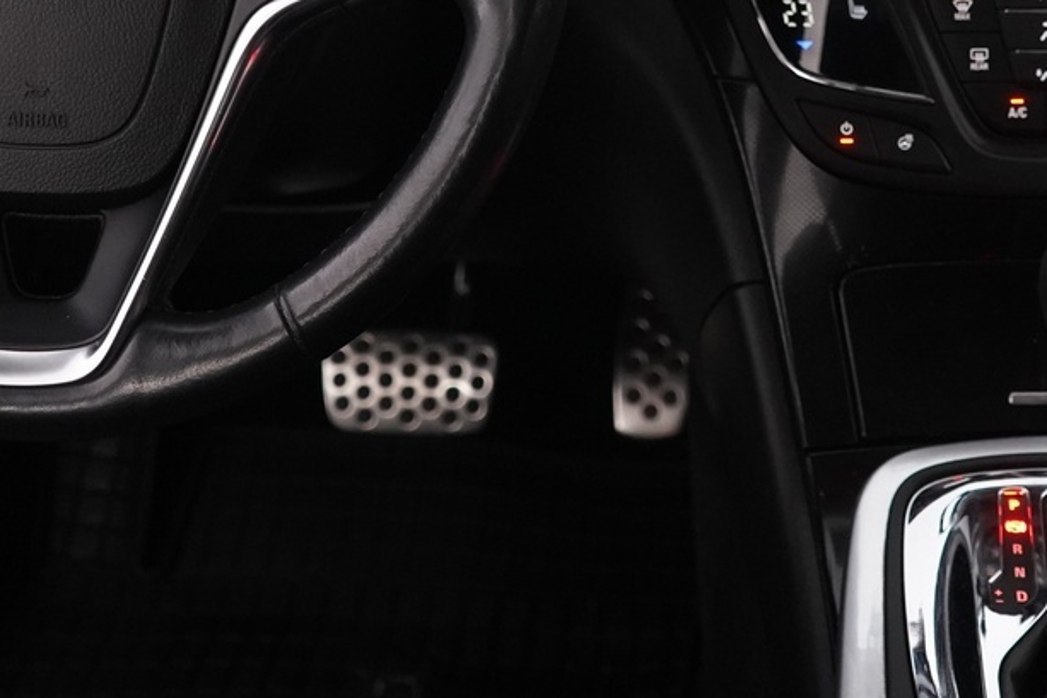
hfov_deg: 27.2
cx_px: 697
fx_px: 2153
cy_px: -3
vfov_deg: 18.0
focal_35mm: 74
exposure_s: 1/60
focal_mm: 28
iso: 4000
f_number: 3.5
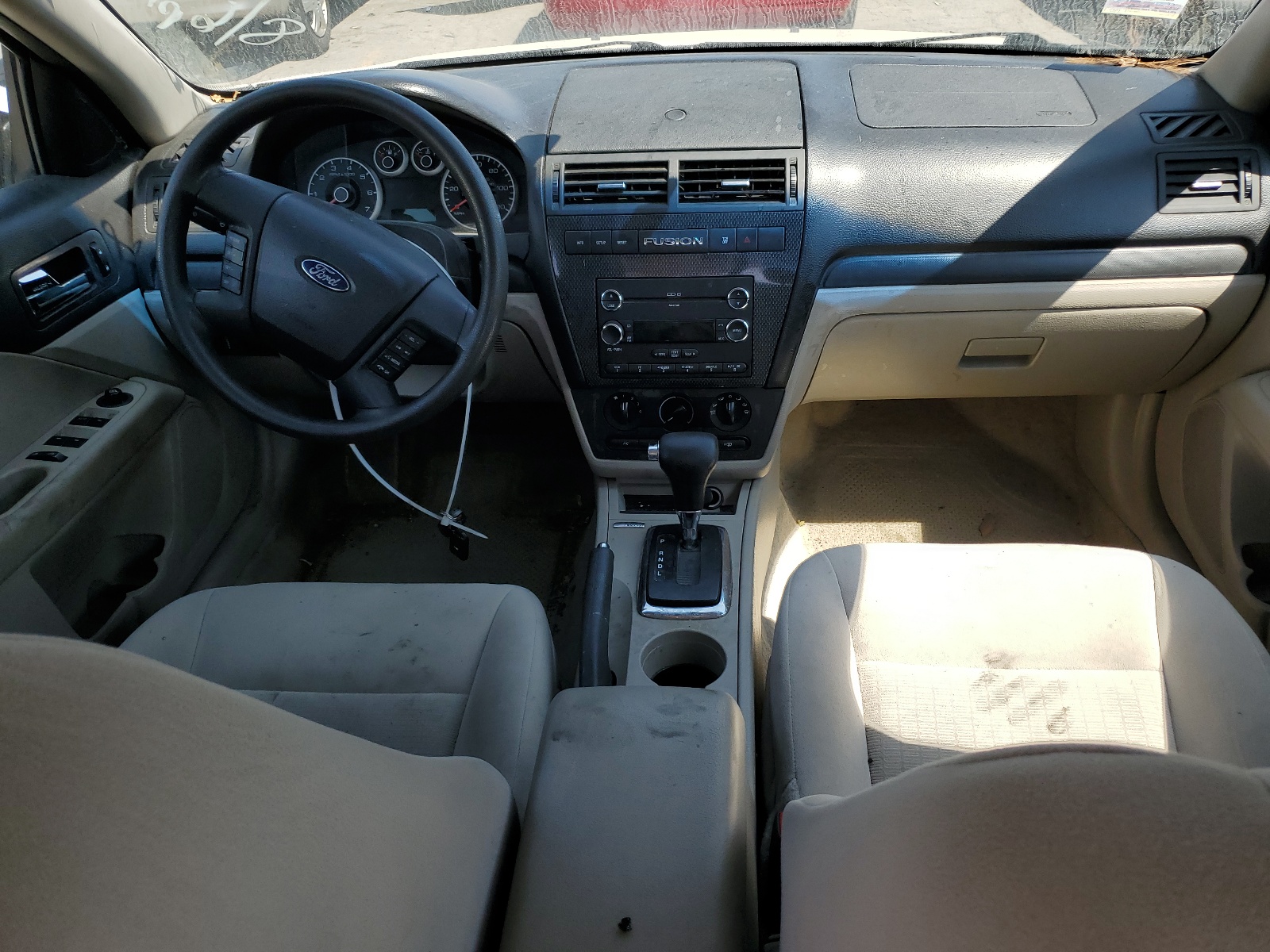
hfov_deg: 67.3
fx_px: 954
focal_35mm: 26
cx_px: 635
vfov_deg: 53.1
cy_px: 476
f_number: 1.5
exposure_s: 1/1000
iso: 50
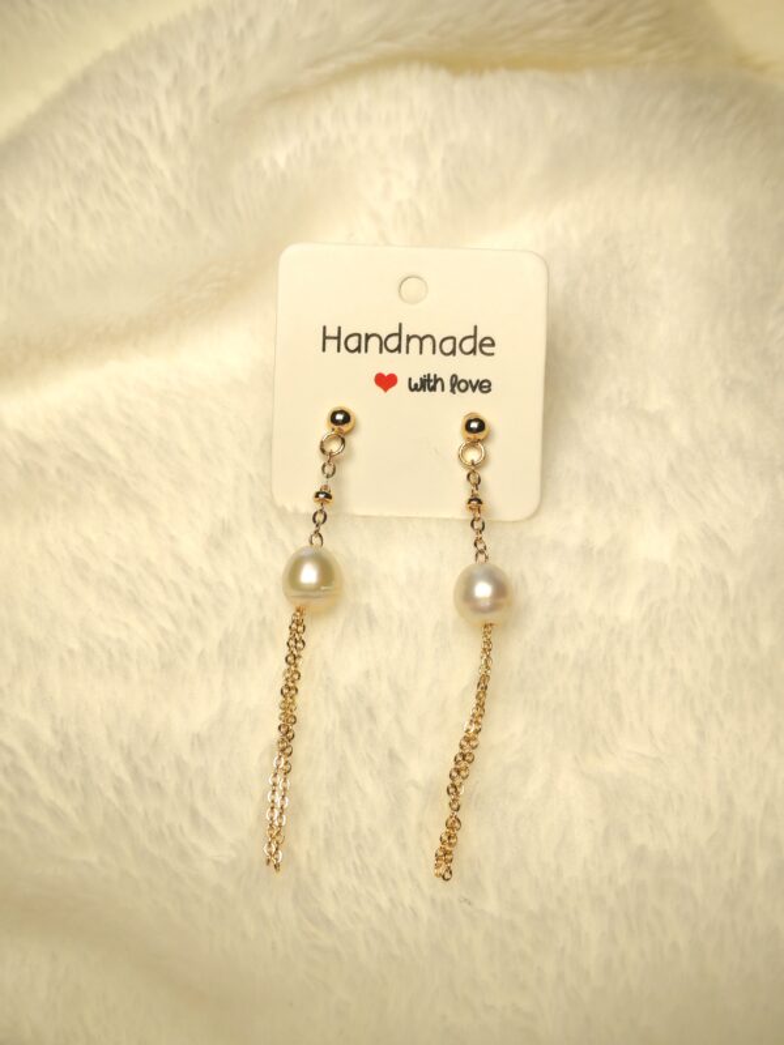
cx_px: 392
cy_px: 522
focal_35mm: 54
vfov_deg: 35.5
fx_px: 1631
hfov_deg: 27.0
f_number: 1.95
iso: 50
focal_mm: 5.52
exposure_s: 1/310
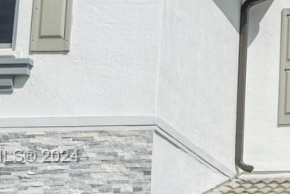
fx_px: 1136
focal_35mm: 141
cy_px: 158
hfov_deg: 13.5
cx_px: 463
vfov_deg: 9.7
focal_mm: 32
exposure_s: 1/1000
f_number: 8
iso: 200
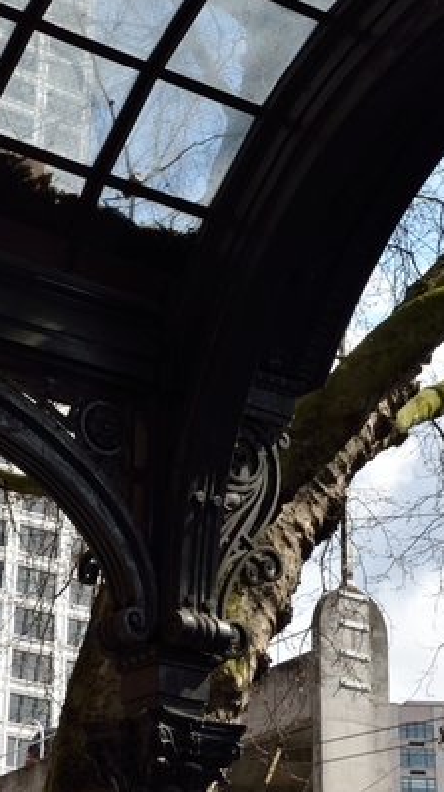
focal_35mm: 88
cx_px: 152
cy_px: 169
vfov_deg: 23.9
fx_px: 1845
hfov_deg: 13.7
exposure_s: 1/80
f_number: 11
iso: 125
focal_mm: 32
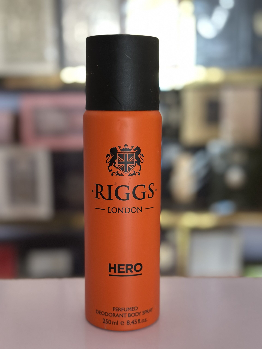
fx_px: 484
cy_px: 174
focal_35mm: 48
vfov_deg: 39.7
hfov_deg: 30.3
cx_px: 131
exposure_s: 1/60
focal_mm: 6.86
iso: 320
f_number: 1.78
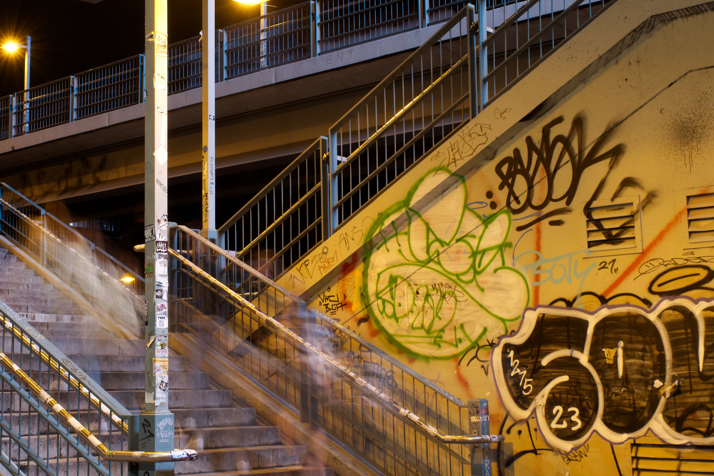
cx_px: 238
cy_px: 212
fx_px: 1110
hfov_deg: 35.3
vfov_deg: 24.2
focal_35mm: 56
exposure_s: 3
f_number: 9
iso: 160
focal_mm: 20.2
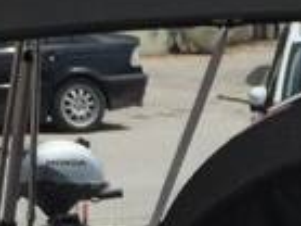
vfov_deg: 6.7
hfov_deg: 9.1
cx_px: 403
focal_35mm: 214
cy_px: 437
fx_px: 1859
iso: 32
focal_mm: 4.15
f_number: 2.2
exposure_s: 1/7937
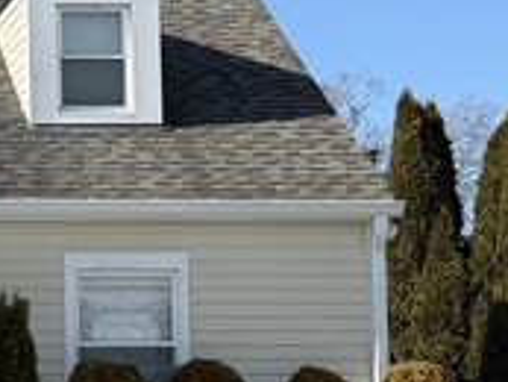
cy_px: 306
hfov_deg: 13.2
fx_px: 2085
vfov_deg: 10.4
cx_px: -217
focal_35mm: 142
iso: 64
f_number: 1.78
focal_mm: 6.76
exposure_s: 1/3378
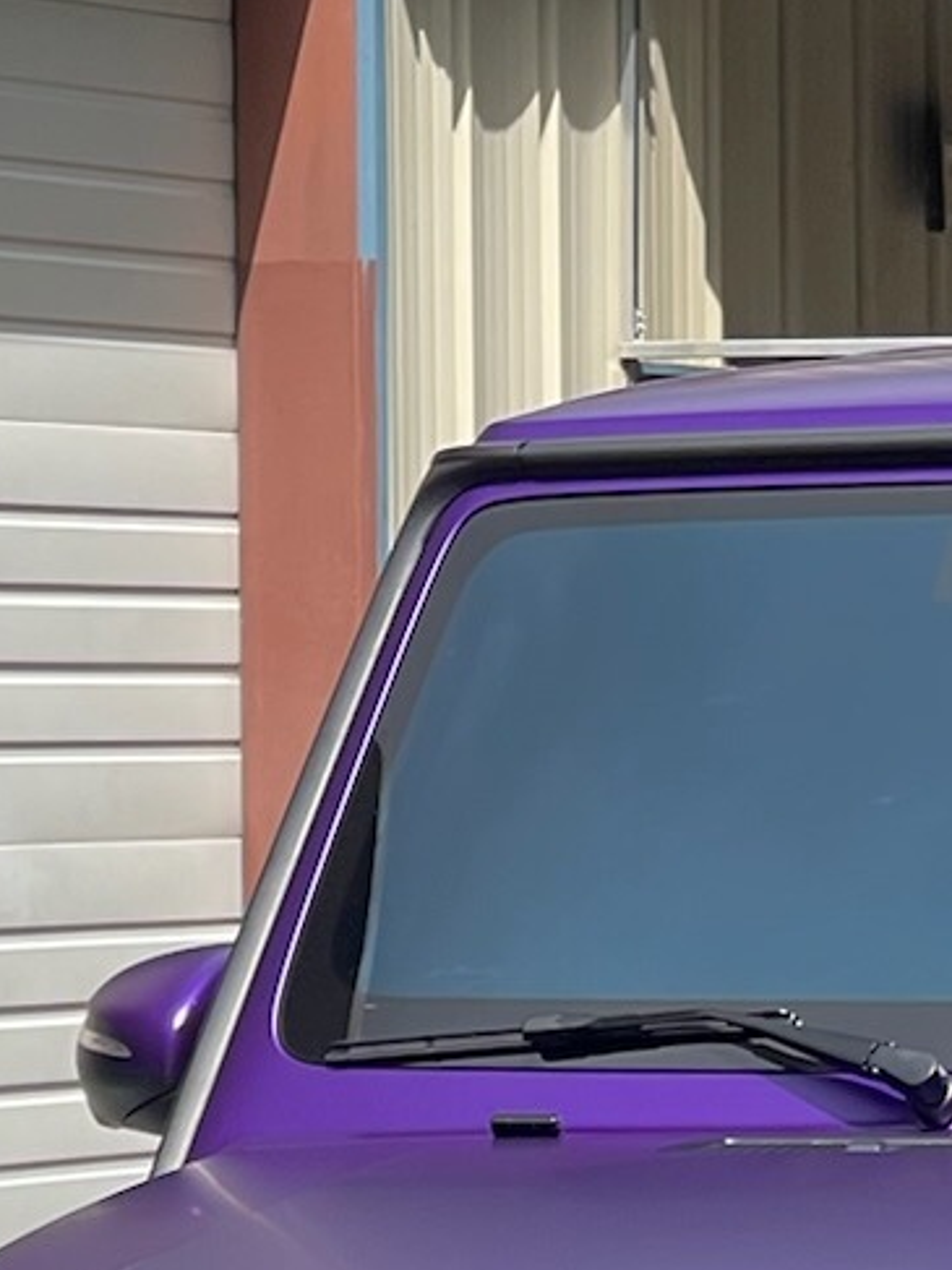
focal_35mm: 269
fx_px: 9868
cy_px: 1395
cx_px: 1223
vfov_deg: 7.3
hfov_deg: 5.5
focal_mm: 7.5
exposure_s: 1/589
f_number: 2.2
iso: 20
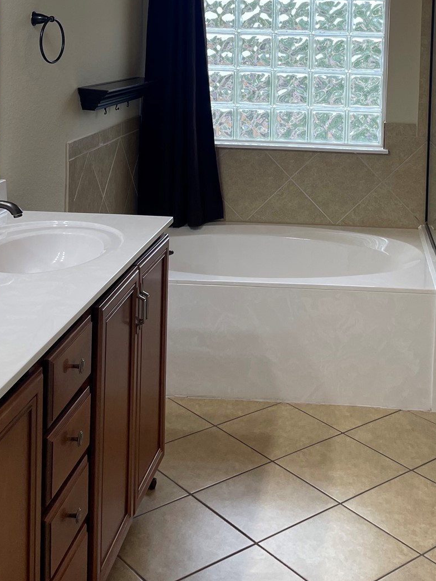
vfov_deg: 35.8
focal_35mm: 51
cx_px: 315
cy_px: 85
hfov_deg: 28.2
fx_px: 856
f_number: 1.6
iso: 50
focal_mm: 4.2
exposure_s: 1/120
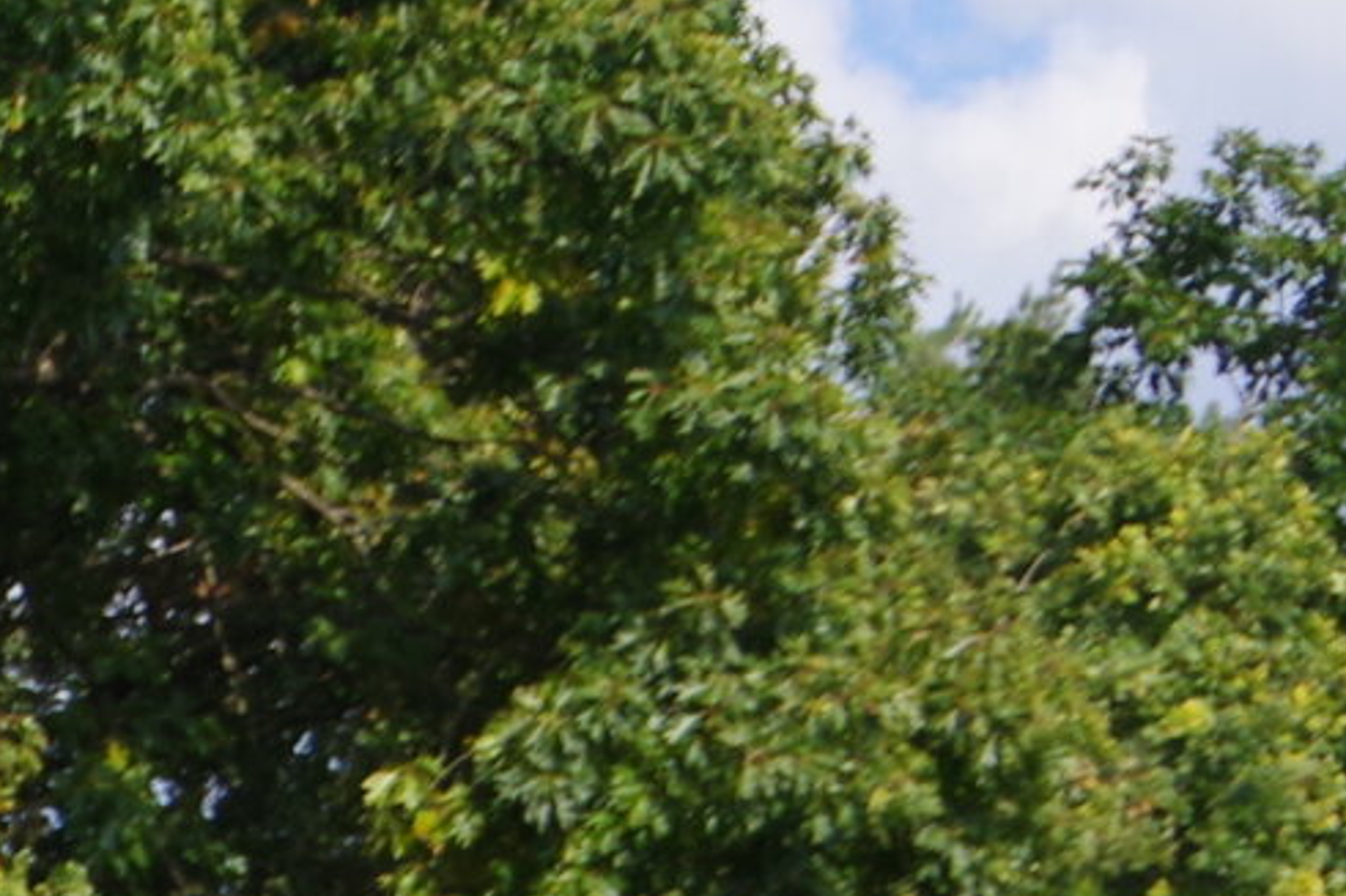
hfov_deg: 8.7
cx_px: -1700
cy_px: 2158
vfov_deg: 6.0
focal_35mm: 219
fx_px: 8185
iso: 200
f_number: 4.5
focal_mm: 28
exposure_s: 1/800
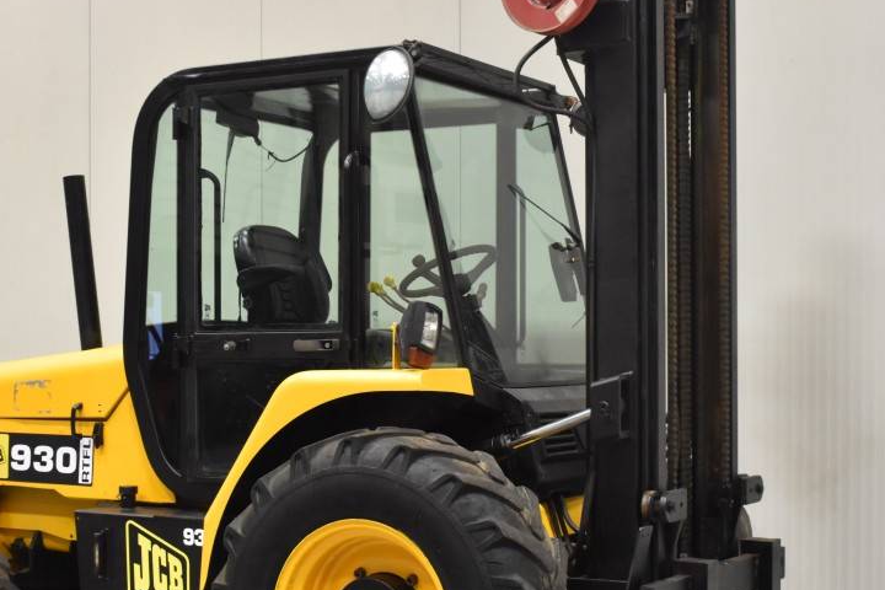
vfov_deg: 20.9
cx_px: 413
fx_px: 1598
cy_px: 360
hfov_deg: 31.0
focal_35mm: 65
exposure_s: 1/40
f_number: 5.6
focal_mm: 26
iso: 1600
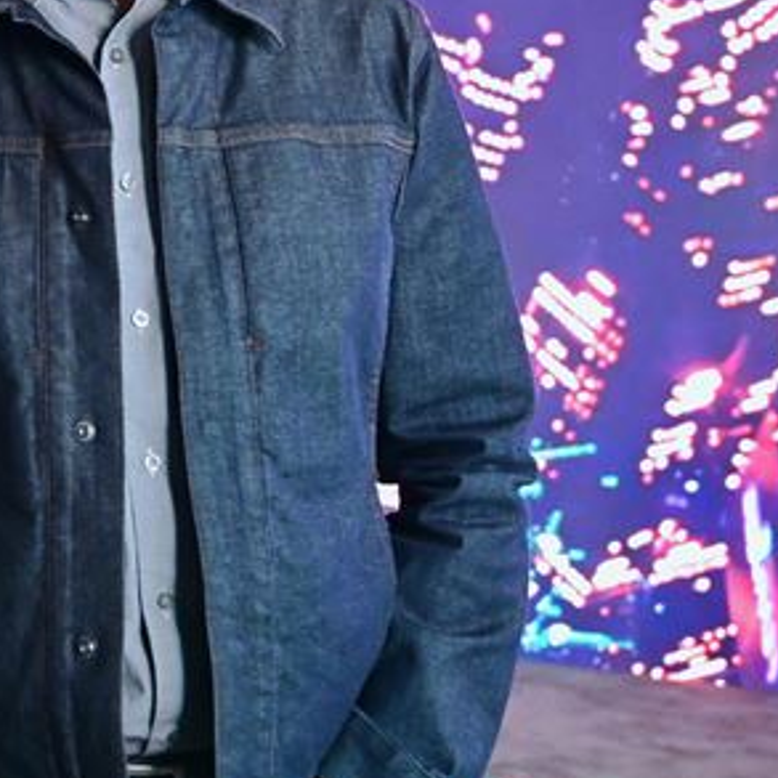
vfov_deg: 19.1
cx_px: -571
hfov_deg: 16.6
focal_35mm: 89
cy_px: 68
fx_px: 2263
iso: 2000
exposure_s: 1/30
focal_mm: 30
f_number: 4
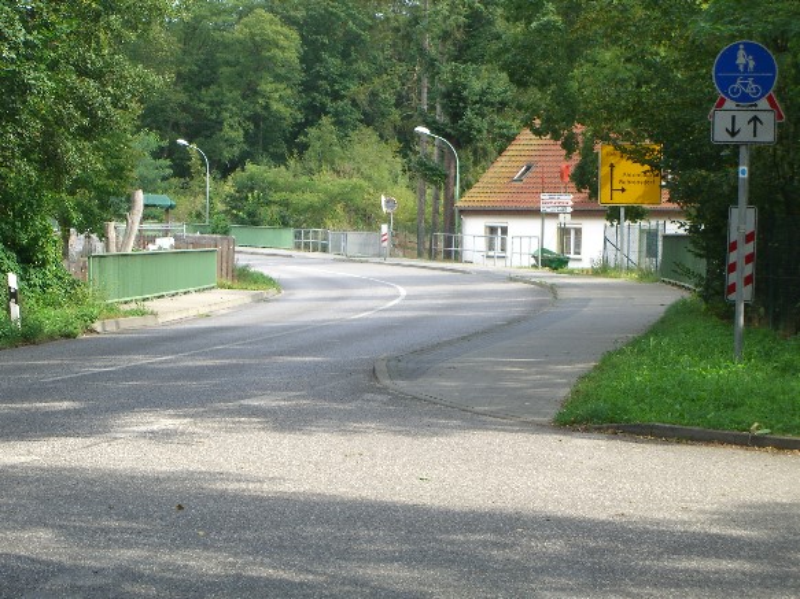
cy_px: 300
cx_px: 400
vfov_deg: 13.0
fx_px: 2634
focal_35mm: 114
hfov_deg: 17.3
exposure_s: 1/80
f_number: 5.1
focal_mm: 23.7
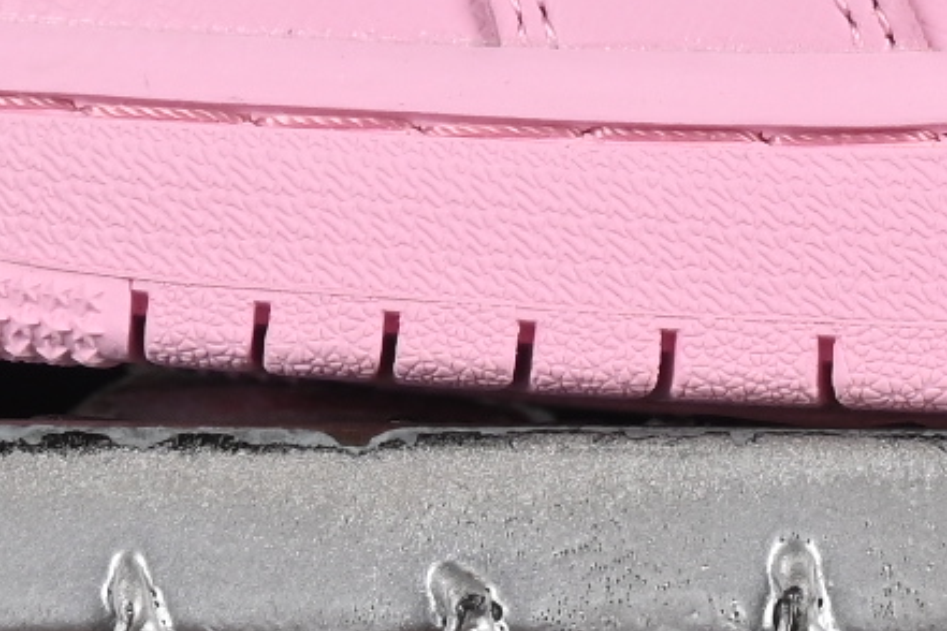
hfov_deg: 4.3
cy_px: -824
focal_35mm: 474
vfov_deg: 2.9
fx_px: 12468
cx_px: 1235
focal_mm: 50
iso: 160
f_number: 8
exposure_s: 1/80
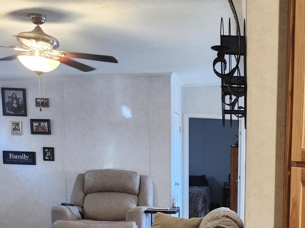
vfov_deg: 26.8
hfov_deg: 33.6
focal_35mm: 52
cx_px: 306
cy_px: 215
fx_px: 458
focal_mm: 5
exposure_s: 1/120
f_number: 1.8
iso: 1000
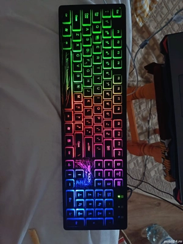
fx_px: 169
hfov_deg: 56.8
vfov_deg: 71.6
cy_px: 122
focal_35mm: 24
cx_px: 92
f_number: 1.75
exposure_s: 1/20
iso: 10593
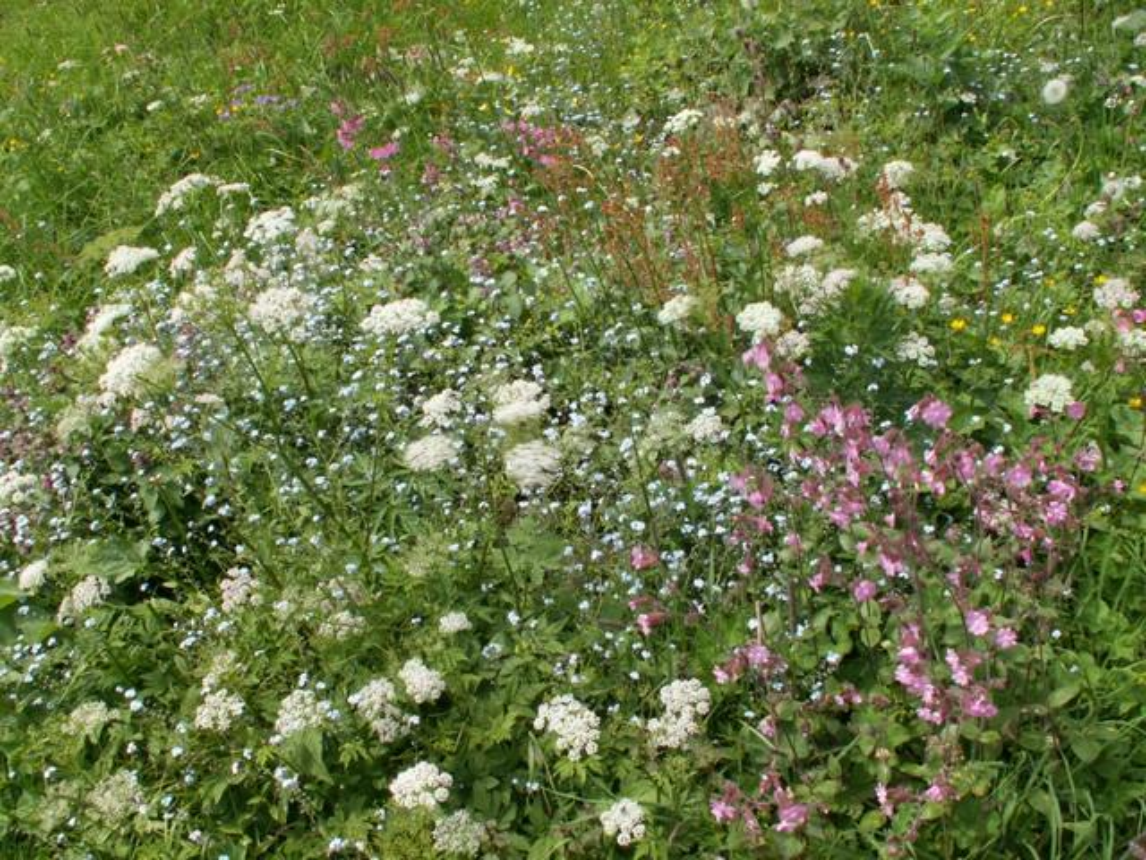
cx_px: 573
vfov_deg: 40.7
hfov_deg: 52.6
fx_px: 1159
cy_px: 430
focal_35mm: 35
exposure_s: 1/50
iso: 50
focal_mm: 5.86
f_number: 8
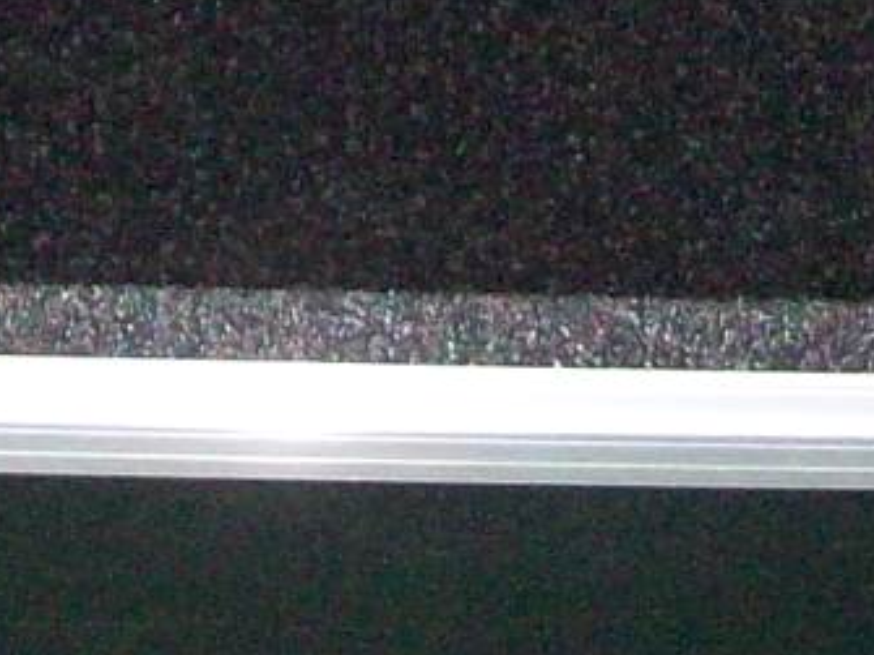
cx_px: 425
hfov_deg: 9.5
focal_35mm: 208
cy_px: -804
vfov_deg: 6.8
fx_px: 5250
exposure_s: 1/60
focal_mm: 5.7
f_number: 2.8
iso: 200
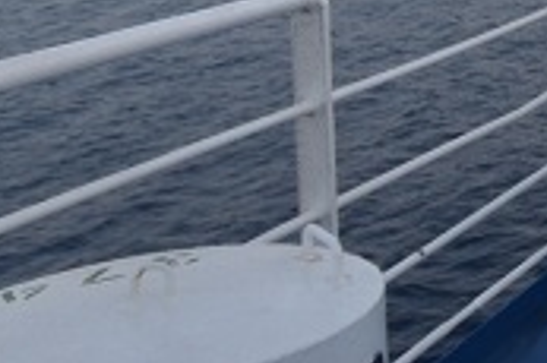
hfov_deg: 10.9
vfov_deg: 7.6
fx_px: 2702
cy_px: -167
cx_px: 942
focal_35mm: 178
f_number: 8
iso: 280
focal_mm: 20
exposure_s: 1/250
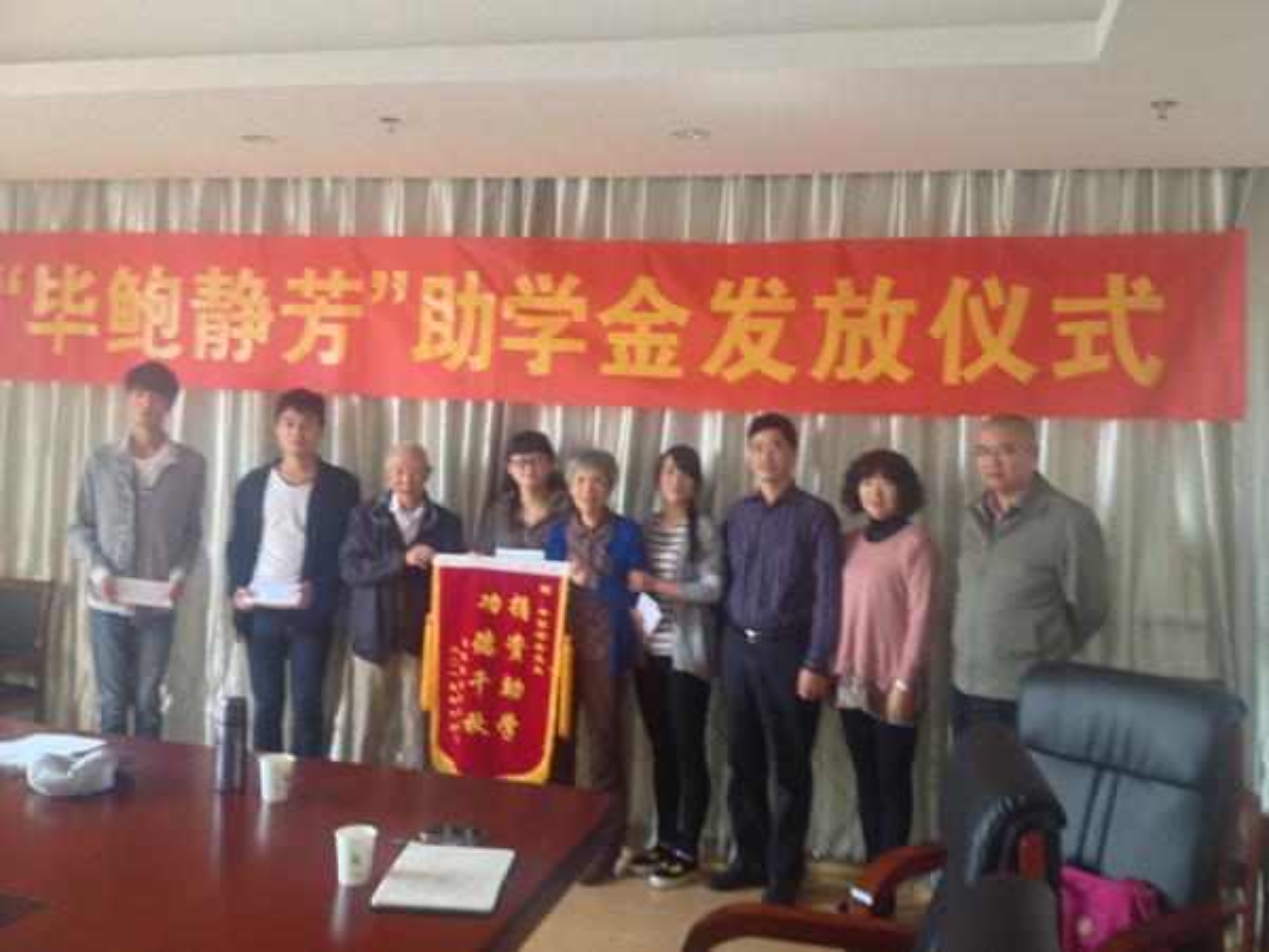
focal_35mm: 35
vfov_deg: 40.7
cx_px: 634
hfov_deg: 52.6
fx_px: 1283
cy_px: 476
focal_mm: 4.28
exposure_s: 1/20
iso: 64
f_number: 2.4
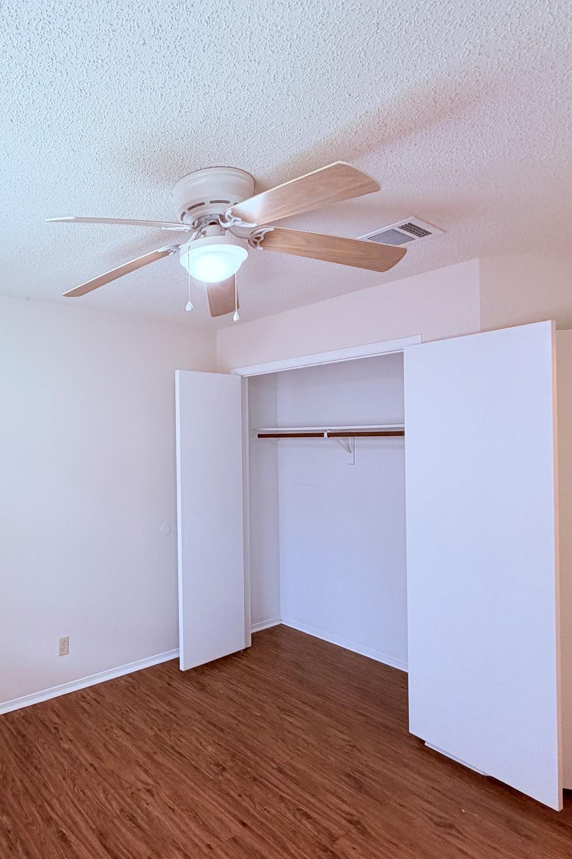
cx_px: 115
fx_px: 477
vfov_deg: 84.0
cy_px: 440
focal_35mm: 20
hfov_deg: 57.4
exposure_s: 1/60
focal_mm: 2.22
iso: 200
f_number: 2.2
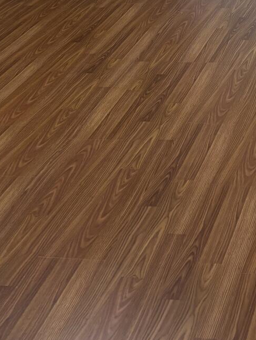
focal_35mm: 80
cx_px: 365
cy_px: -152
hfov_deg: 17.0
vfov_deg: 21.1
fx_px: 788
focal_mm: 5.96
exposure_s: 1/60
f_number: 1.6
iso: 160
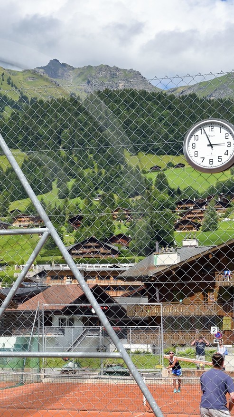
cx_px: -46
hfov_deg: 13.7
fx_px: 949
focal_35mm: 86
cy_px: 231
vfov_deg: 24.7
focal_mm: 45
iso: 200
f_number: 16
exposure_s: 1/250
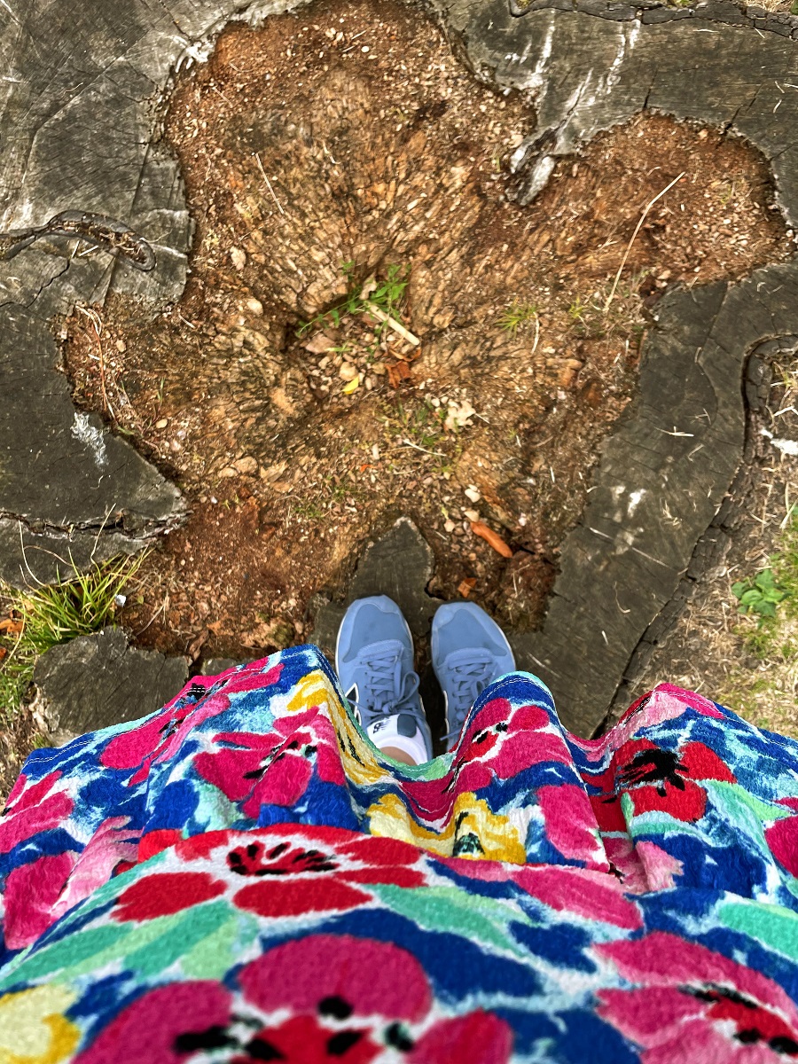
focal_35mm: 26
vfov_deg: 67.3
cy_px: 532
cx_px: 399
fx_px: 799
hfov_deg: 53.1
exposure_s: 1/924
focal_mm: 4.2
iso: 32
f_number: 1.6
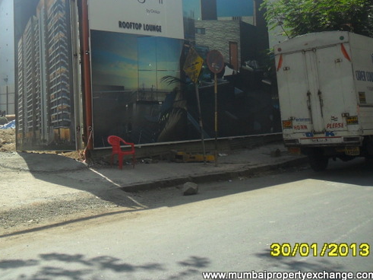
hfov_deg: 41.5
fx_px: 474
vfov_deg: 32.2
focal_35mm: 44
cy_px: 65
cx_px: 88
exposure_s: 1/1000
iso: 100
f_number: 3.5
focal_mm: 4.9
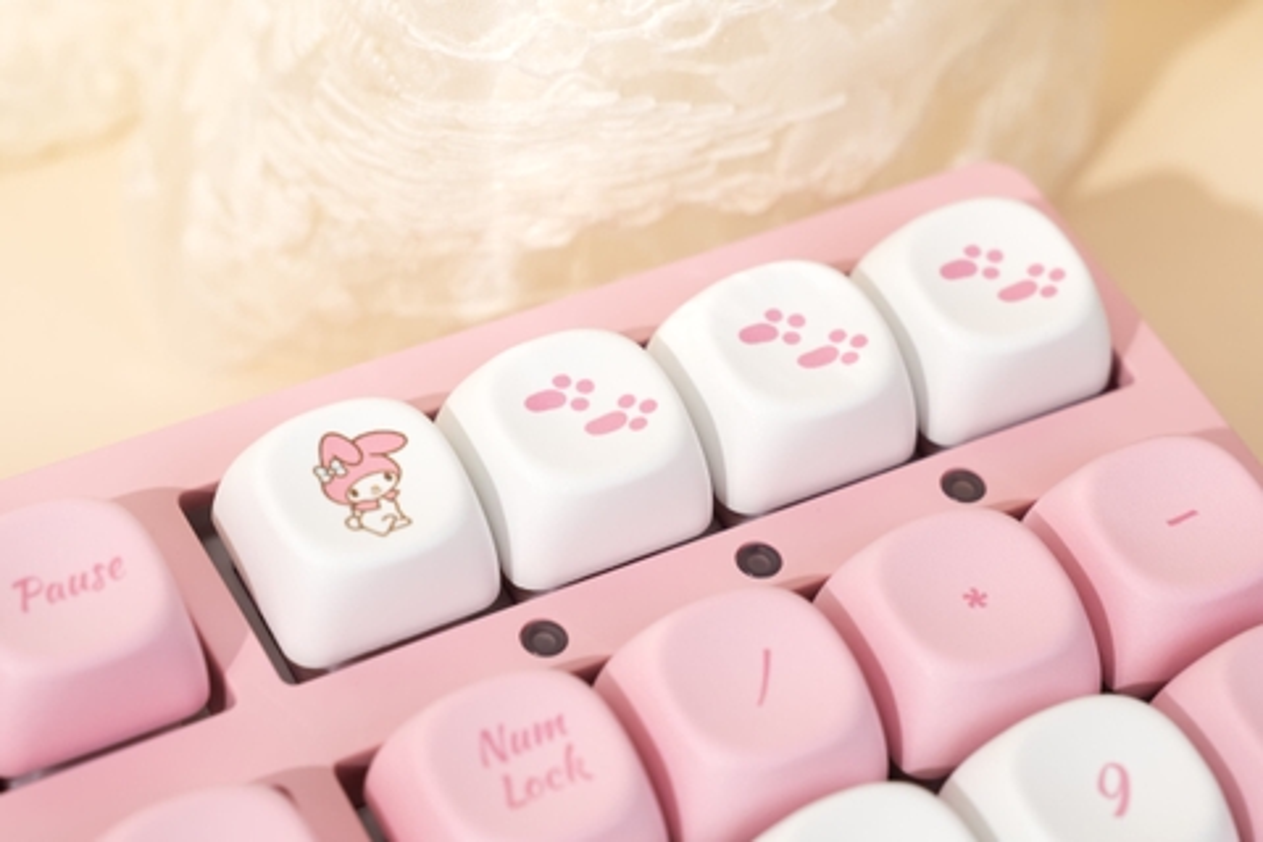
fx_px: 3683
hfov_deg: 19.5
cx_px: 632
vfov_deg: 13.0
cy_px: 421
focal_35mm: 105
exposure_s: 1/160
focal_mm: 70
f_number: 8
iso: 640
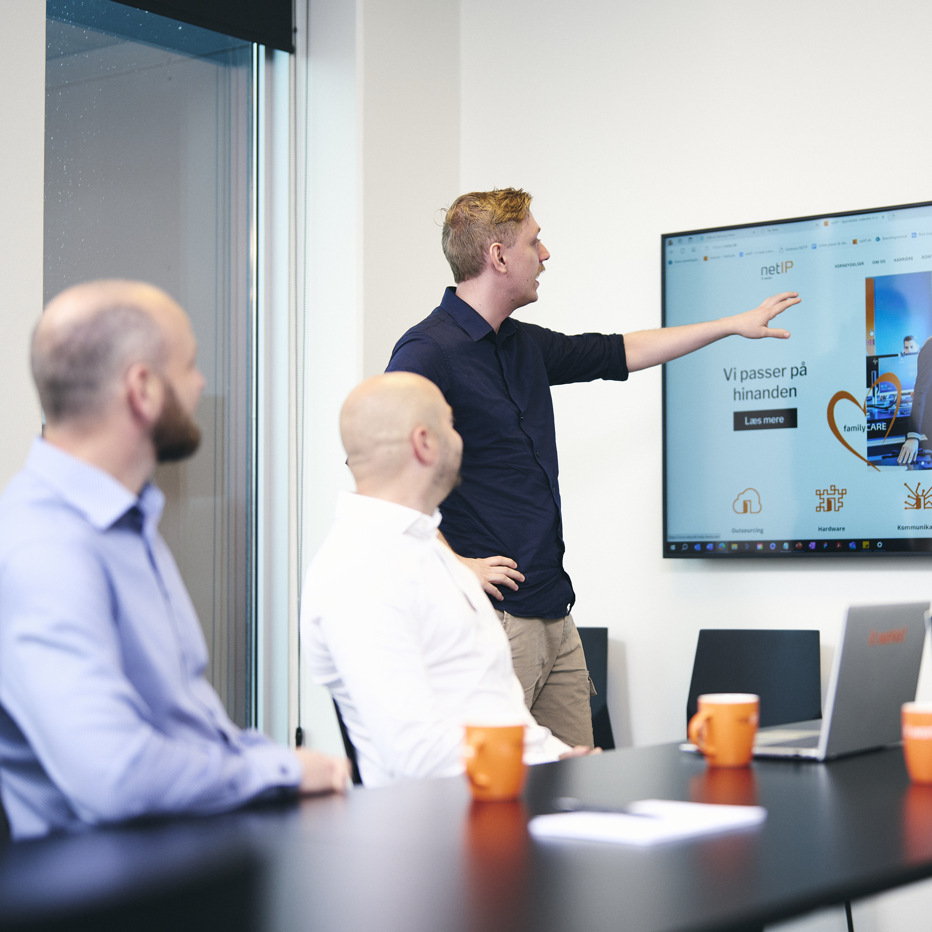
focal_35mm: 64
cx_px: 642
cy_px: 465
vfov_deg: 26.9
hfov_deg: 26.7
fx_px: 1950
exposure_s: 1/500
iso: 200
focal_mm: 50
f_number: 1.2
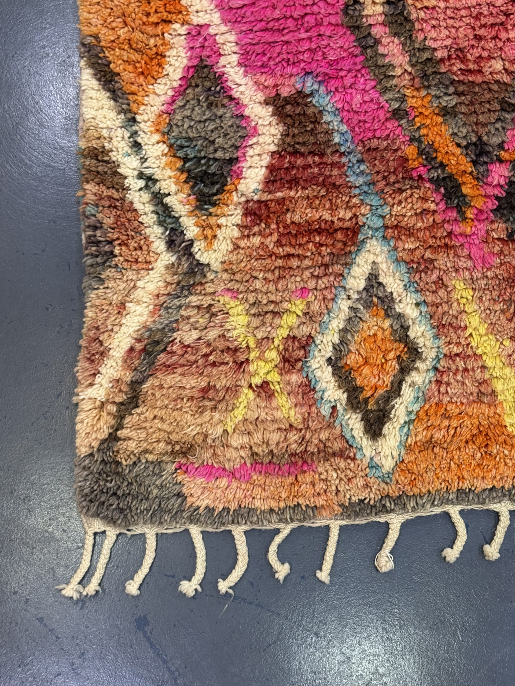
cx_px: 258
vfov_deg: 39.7
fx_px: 952
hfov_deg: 30.3
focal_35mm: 48
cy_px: 343
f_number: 1.78
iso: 125
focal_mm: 6.76
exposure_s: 1/50
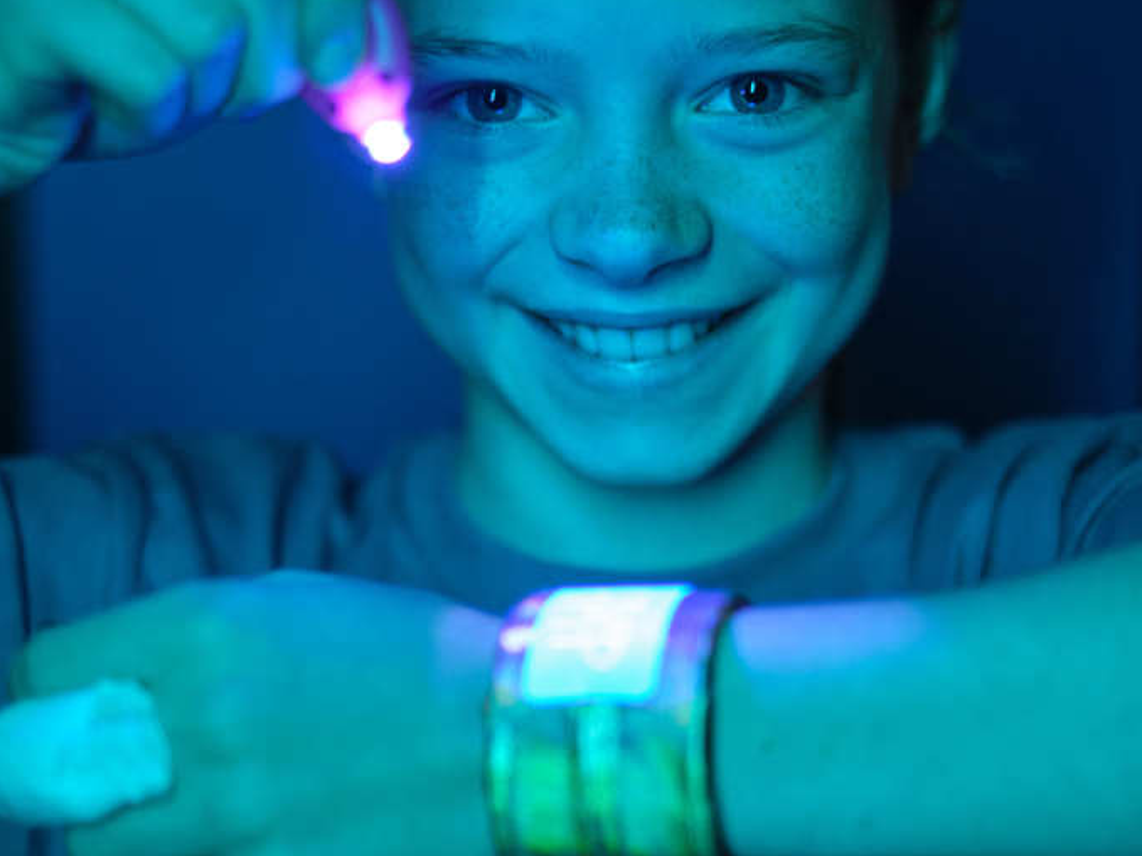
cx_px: 572
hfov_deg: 25.3
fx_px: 2539
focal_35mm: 77
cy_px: 534
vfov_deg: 19.1
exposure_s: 1/100
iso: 800
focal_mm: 35
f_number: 1.4
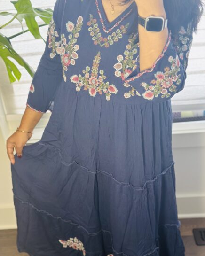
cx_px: 101
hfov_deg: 29.7
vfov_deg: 36.7
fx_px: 387
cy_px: 131
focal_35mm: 51
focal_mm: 6.86
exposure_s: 1/53
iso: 400
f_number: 1.78
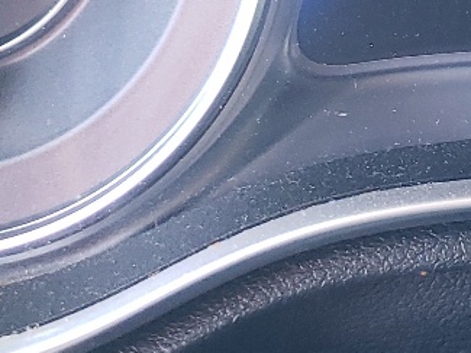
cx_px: 614
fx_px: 1742
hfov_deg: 14.7
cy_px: -197
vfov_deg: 11.1
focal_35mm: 128
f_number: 1.5
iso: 115
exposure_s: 1/60.2
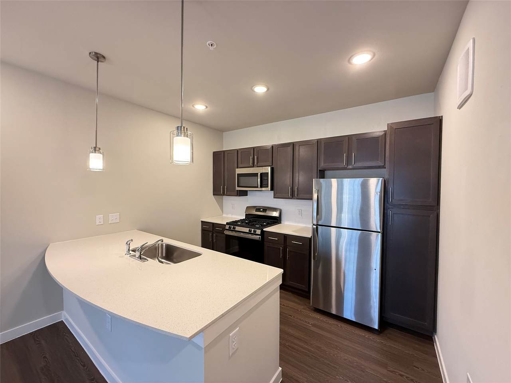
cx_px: 256
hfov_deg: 102.1
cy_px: 192
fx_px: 207
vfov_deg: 85.7
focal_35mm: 14
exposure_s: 1/60
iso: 500
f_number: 2.2
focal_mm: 2.22
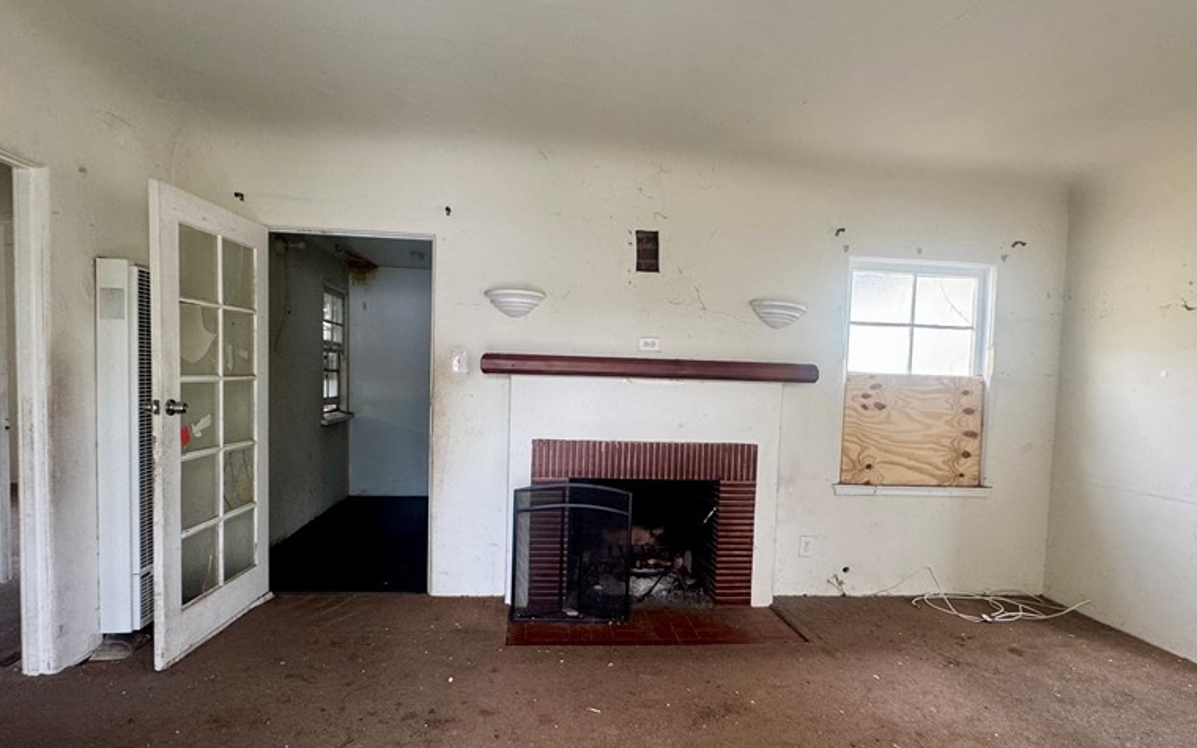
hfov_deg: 85.1
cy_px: 413
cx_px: 595
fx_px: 652
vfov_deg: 59.5
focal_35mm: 20
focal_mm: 2.22
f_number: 2.2
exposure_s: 1/99
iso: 200
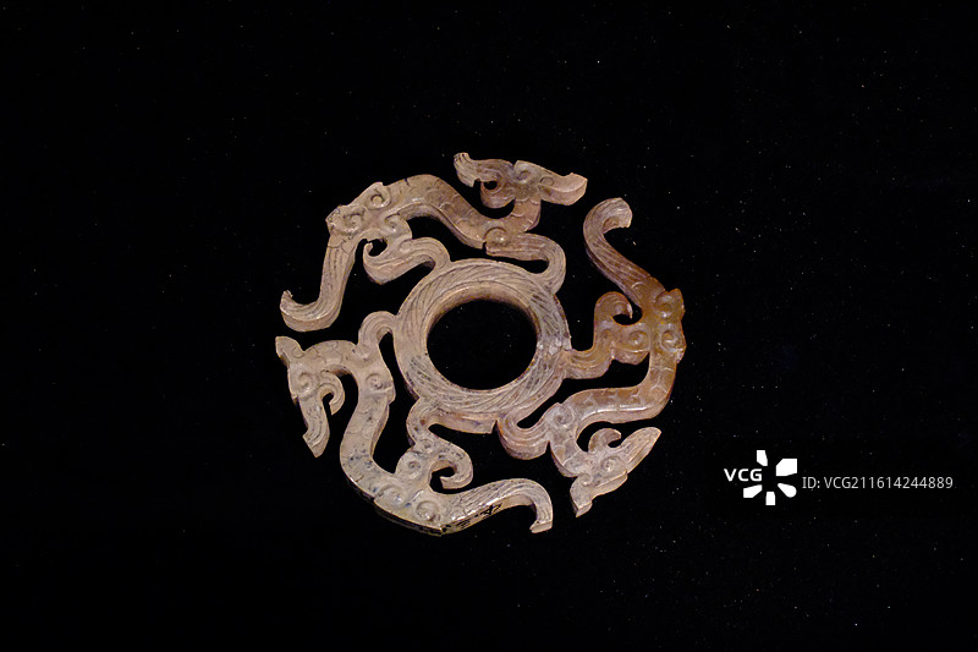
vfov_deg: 16.3
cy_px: 326
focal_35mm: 84
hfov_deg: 24.2
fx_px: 2281
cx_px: 489
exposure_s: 1/45
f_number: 14
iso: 12800
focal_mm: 55.8
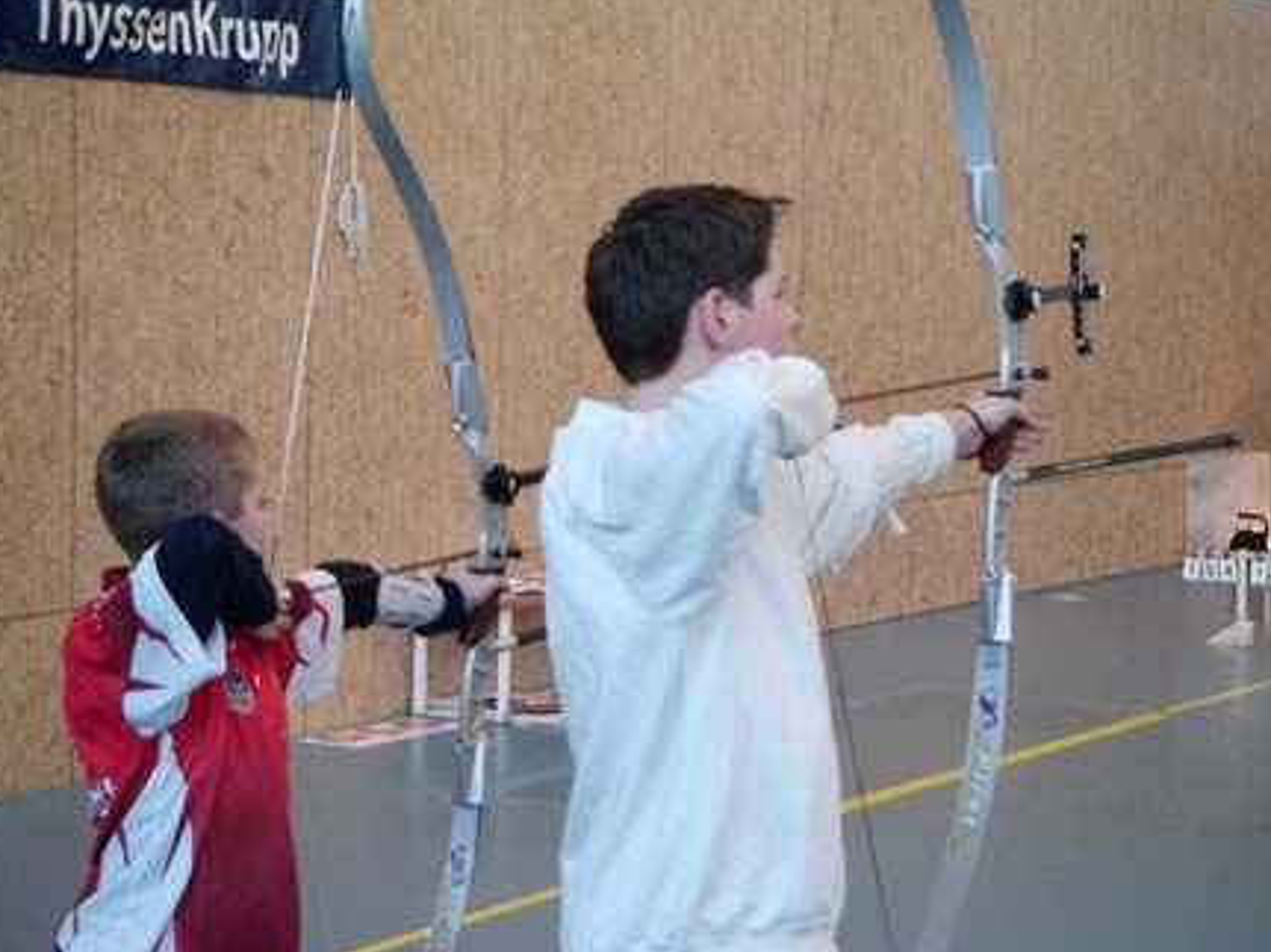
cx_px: 634
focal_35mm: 100
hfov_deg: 19.6
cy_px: 479
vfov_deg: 14.8
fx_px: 3671
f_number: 3.5
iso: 100
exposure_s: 1/50
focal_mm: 15
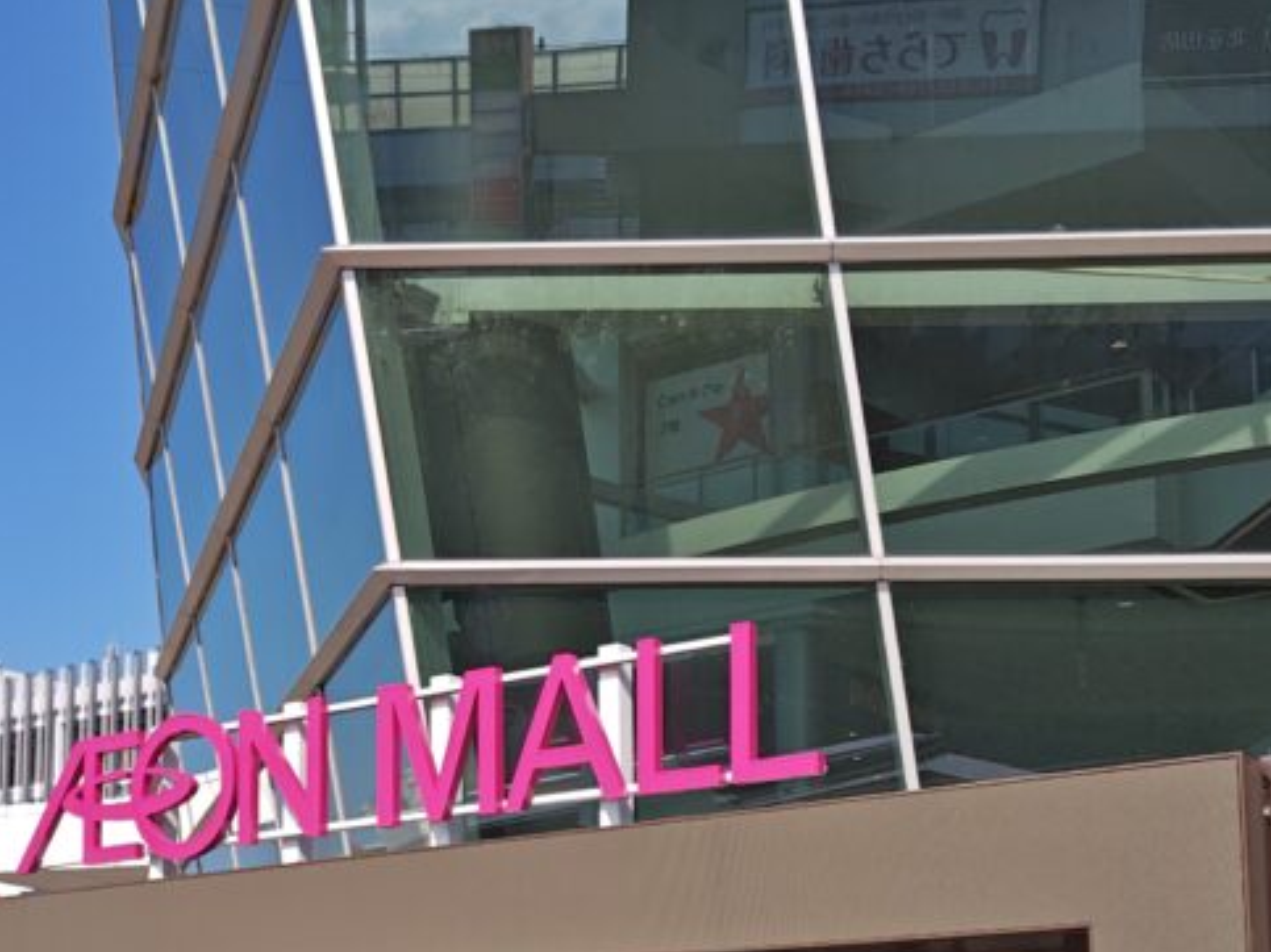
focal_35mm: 61
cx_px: 366
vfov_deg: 23.5
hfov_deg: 31.3
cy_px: 831
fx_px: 2239
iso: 50
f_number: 1.9
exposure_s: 1/1967
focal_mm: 5.56
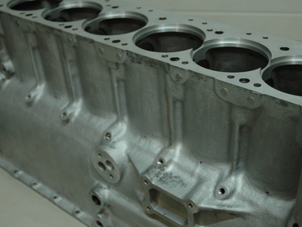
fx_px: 425
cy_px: 121
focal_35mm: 49
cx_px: 167
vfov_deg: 29.9
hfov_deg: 39.1
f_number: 3.8
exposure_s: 1/30
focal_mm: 25
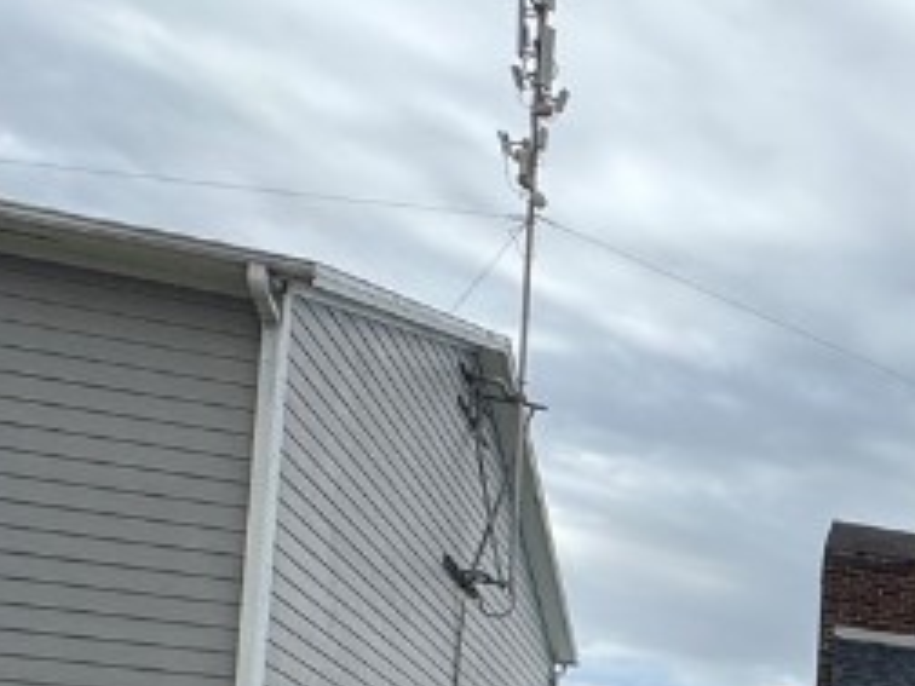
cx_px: 1423
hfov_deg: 24.7
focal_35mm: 57
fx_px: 1507
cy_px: 973
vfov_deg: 22.1
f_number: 2.2
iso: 50
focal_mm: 2.22
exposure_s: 1/1277
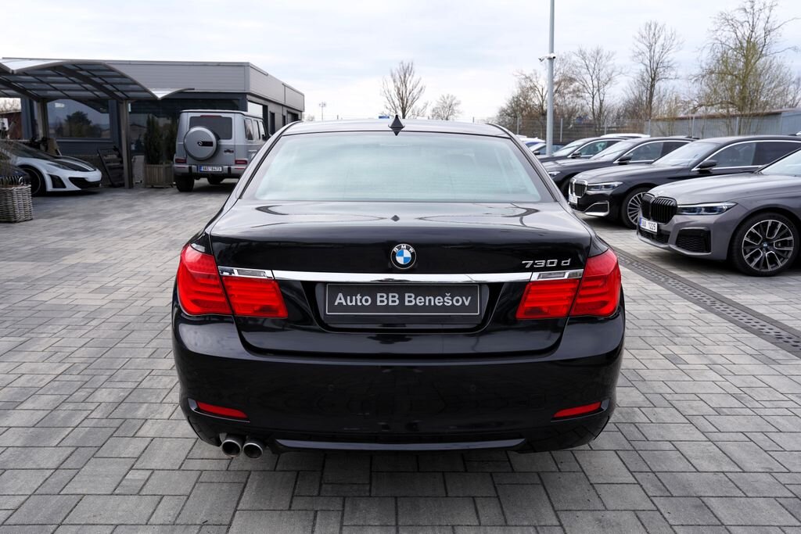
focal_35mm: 30
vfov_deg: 43.6
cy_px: 267
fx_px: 668
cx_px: 400
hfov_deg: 61.9
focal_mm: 30
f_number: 6.3
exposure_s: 1/160
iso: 100
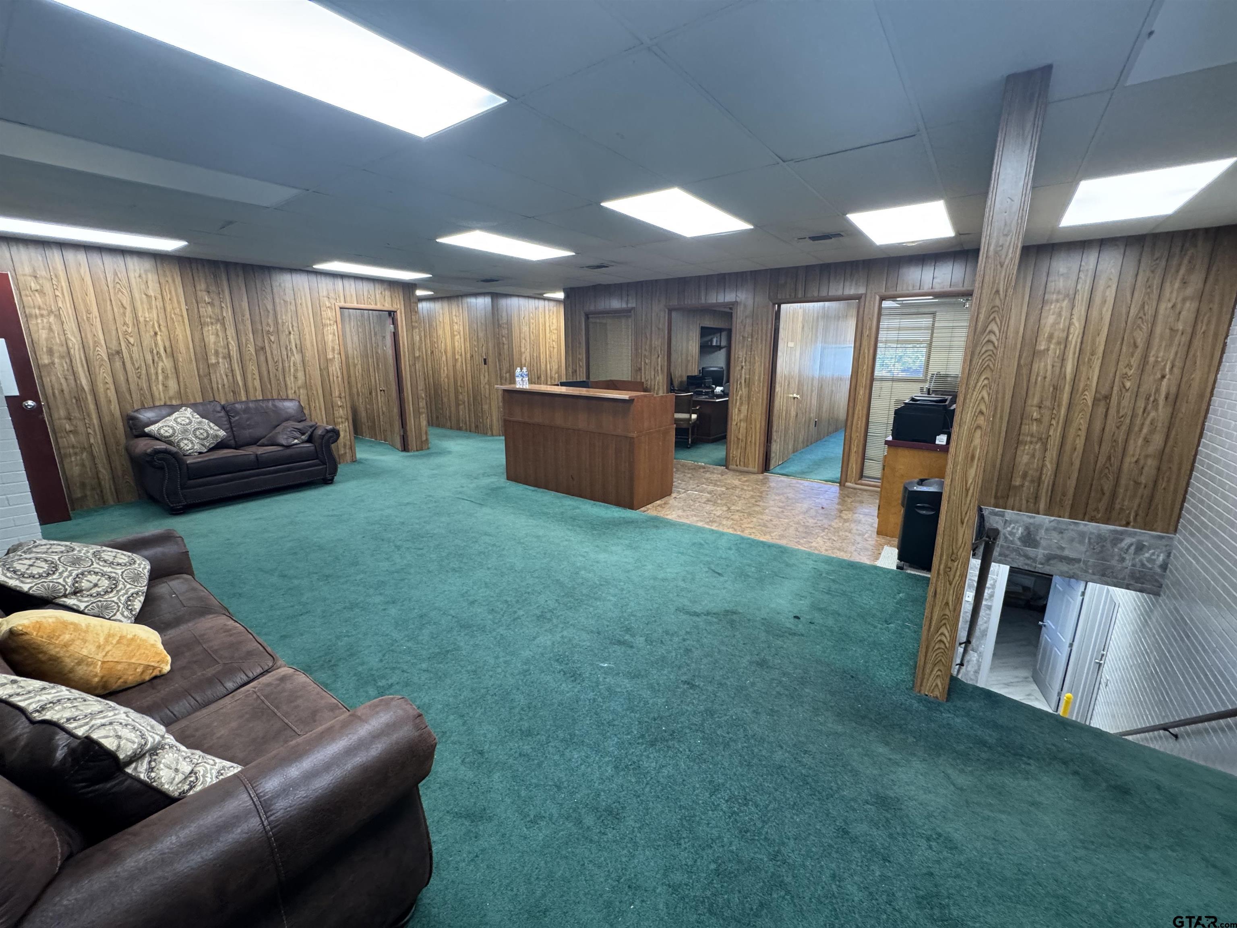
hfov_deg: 102.1
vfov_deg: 85.7
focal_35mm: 14
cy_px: 464
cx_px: 618
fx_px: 500
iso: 320
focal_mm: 2.22
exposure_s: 1/60
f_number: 2.2
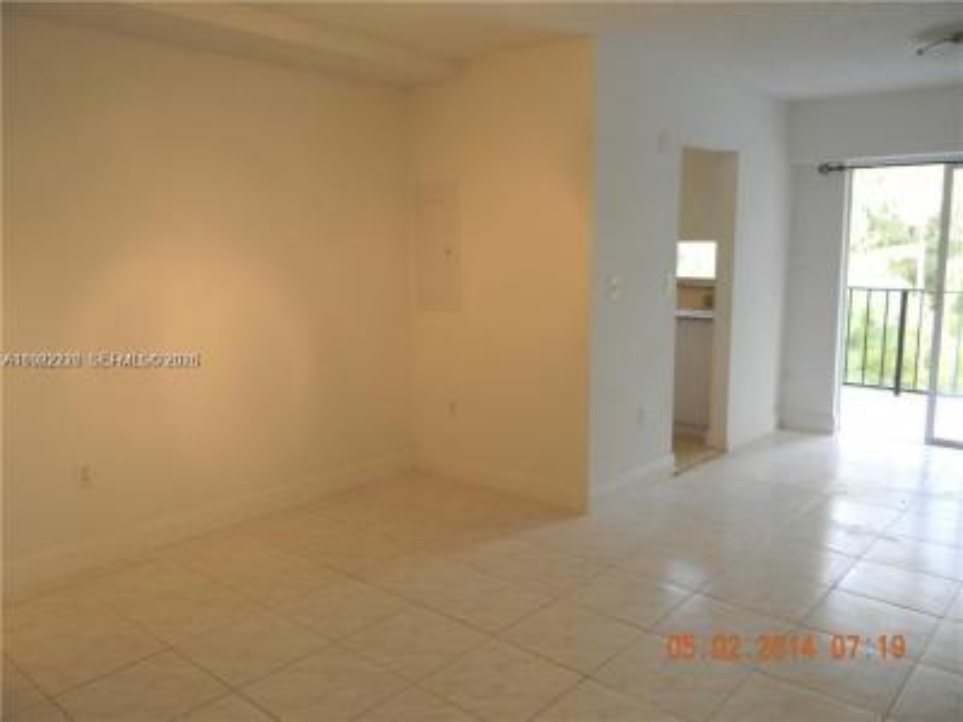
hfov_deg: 63.4
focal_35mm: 28
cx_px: 482
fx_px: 779
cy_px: 361
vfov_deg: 49.7
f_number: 3.5
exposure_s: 1/30
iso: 207
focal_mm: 5
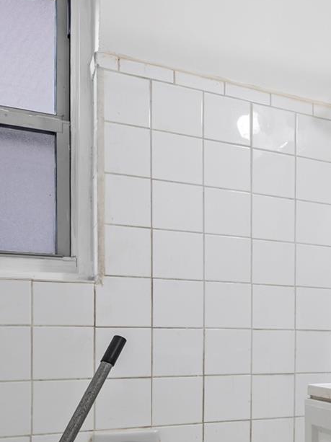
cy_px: 344
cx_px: 438
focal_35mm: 45
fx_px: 574
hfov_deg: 26.8
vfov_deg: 40.6
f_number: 10
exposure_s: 1/1.25
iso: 500
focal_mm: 14
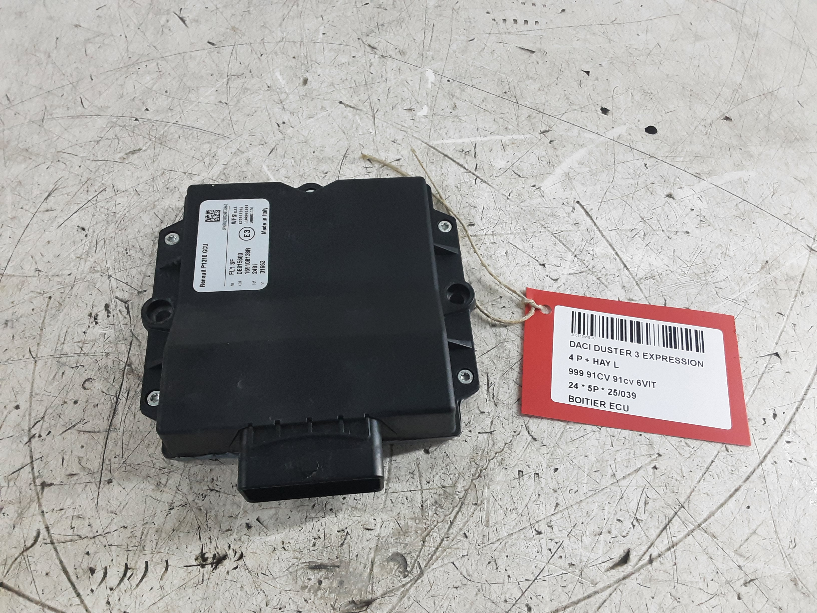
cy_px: 306
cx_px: 408
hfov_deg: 65.3
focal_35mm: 27
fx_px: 637
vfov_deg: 51.4
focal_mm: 2.91
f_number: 1.9
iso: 200
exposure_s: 1/50
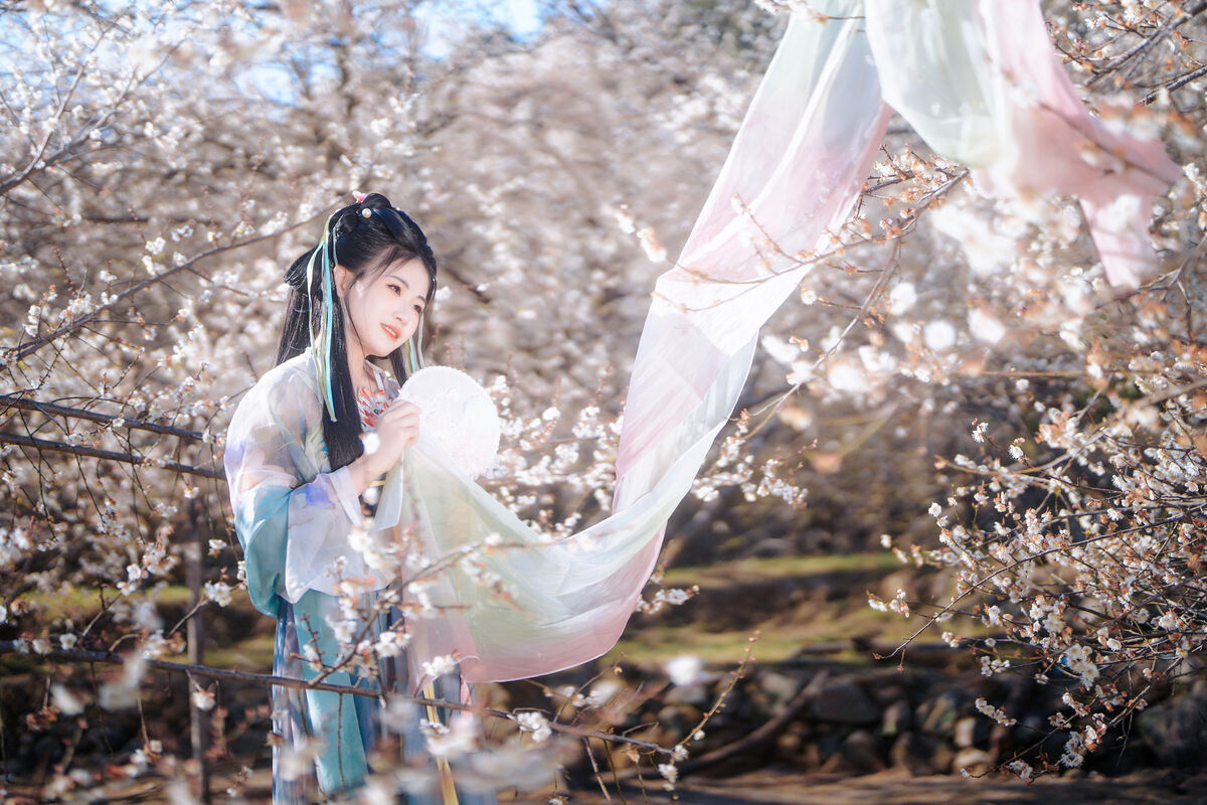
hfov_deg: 39.6
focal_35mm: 50
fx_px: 1676
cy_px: 402
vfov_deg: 27.0
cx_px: 604
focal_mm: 50
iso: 100
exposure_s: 1/5000
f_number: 1.2
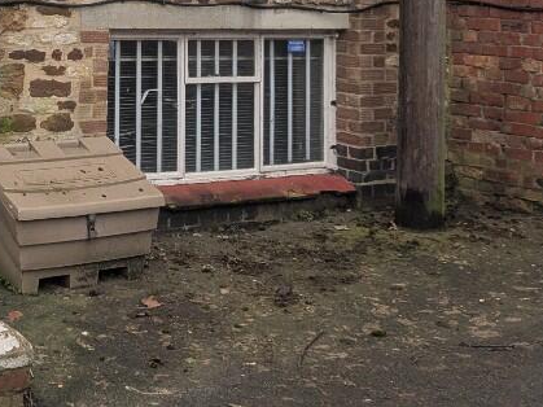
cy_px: -89
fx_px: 1035
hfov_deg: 27.2
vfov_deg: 20.7
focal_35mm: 66
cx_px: -39
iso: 37
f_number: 1.73
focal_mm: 4.38
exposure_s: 1/249
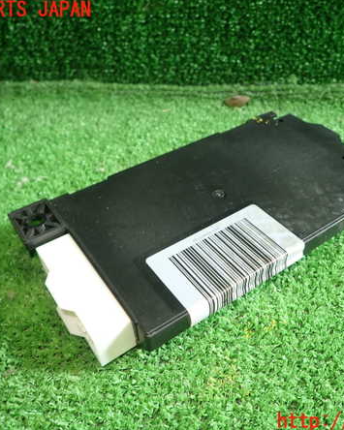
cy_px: 216
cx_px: 205
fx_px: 420
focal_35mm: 33
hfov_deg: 44.3
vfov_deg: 54.2
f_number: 2
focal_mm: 4.5
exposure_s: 1/40
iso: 200
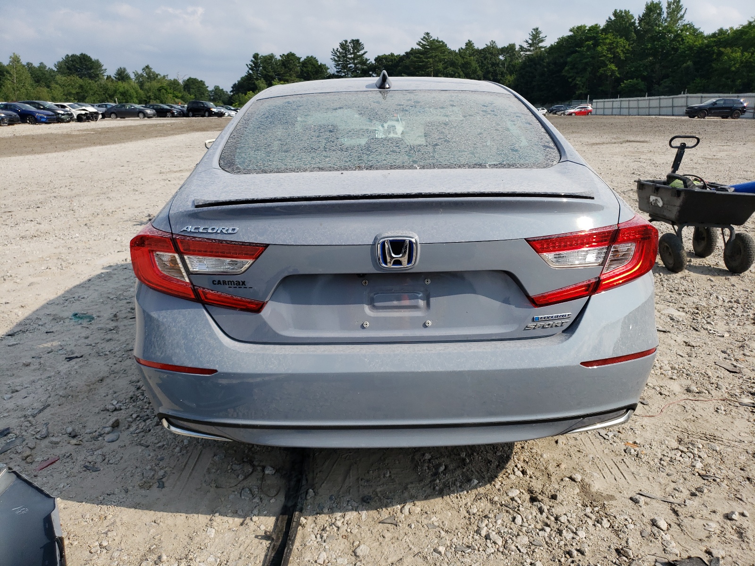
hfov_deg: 67.3
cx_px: 378
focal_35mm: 26
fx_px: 567
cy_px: 283
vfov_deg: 53.1
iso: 50
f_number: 1.5
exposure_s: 1/3333
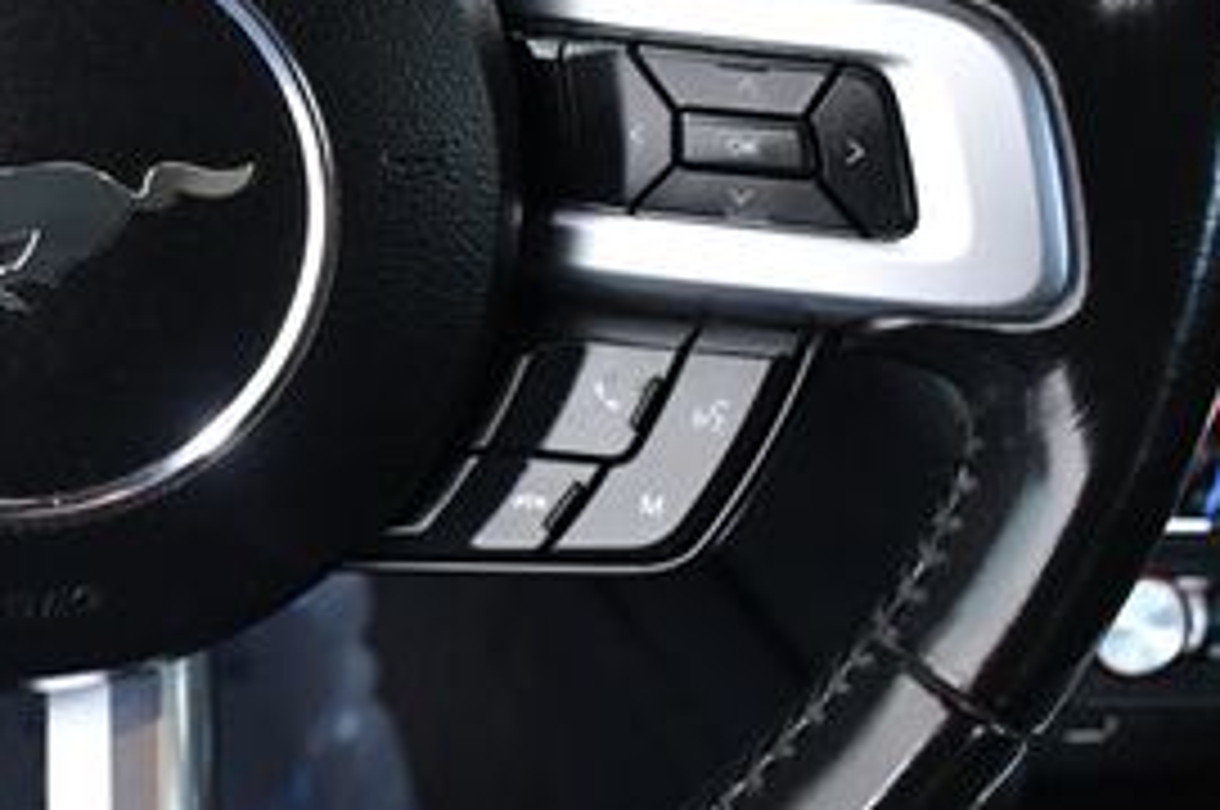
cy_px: 423
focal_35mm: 78
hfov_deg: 24.9
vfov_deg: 17.4
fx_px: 2640
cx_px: 18
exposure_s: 1/100
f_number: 5
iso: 2500
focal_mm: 22
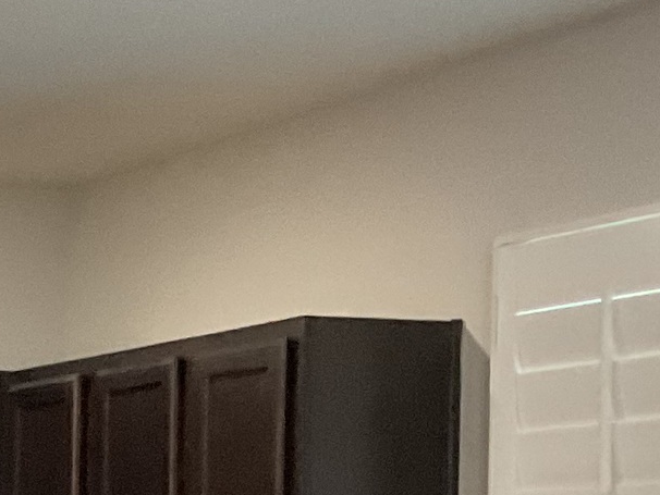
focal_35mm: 147
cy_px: 633
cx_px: -742
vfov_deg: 9.9
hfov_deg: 11.7
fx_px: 2804
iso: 200
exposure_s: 1/60
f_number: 1.8
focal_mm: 3
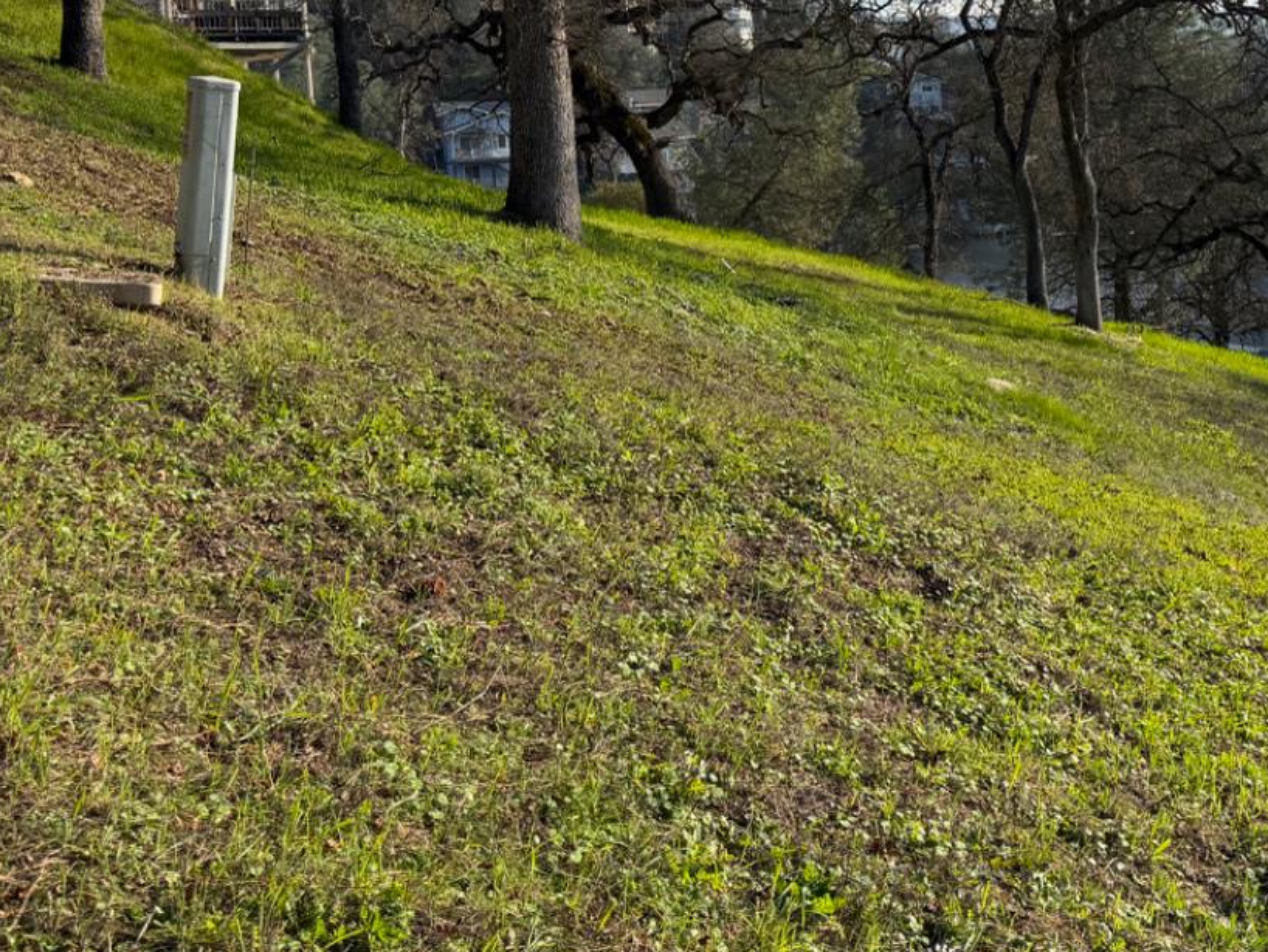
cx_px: 950
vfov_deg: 32.1
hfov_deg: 41.7
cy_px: 202
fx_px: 1612
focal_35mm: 44
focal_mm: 6.76
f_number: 1.78
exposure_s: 1/3425
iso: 100
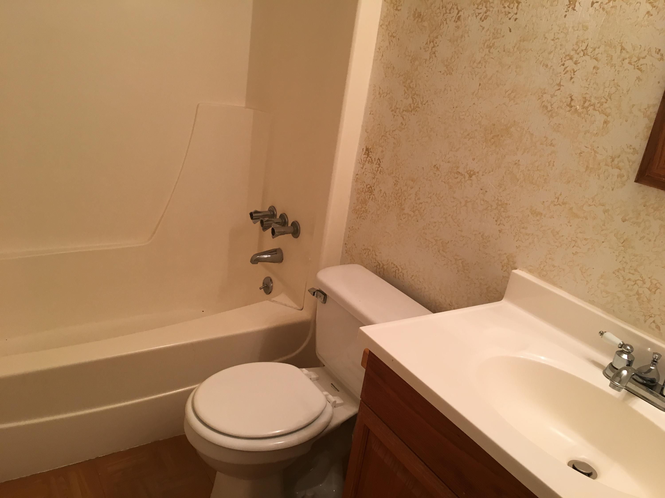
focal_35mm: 29
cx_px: 332
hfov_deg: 61.7
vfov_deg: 48.2
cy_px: 249
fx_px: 557
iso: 64
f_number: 2.2
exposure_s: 1/30
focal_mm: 4.15
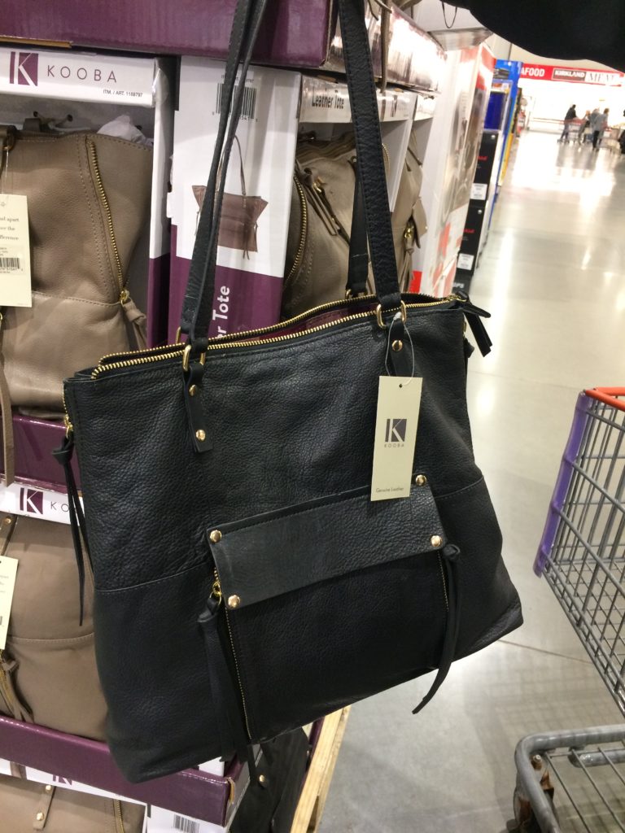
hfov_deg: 48.2
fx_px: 698
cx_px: 312
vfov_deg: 61.7
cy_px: 416
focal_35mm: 29
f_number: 2.2
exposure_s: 1/33
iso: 200
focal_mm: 4.15
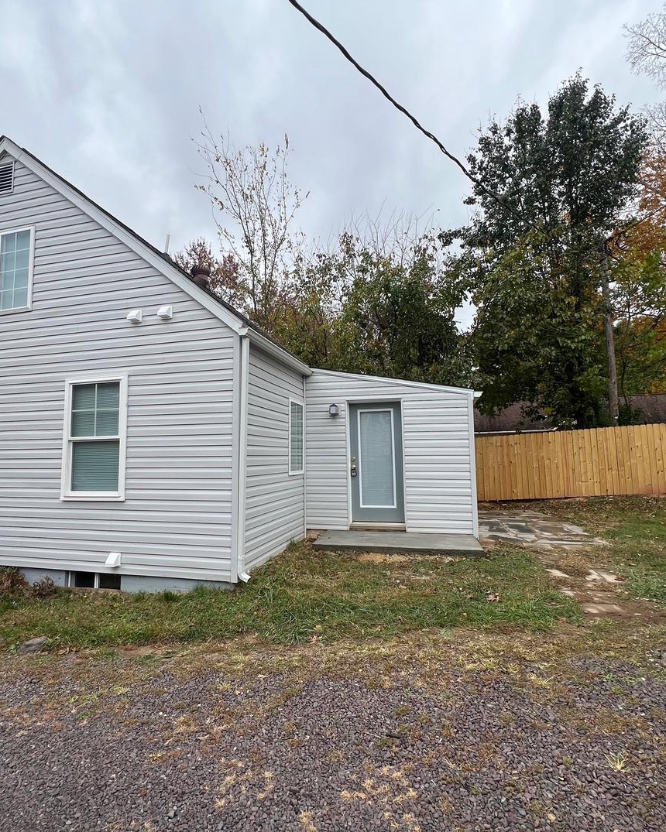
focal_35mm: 17
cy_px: 415
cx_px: 307
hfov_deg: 76.8
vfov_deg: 89.6
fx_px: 419
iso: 32
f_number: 1.8
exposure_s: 1/463
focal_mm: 1.57
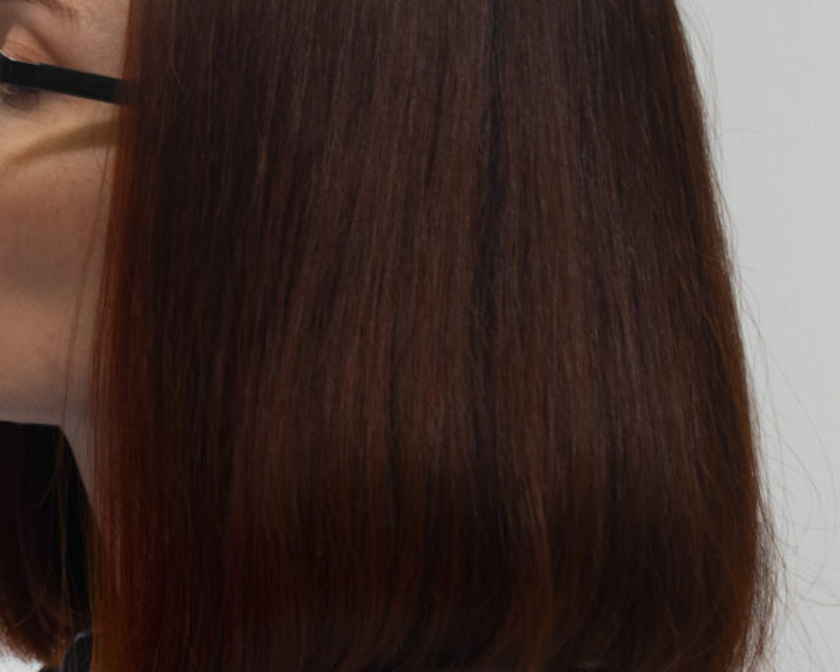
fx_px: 4624
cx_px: -810
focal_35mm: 186
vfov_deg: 8.2
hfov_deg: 9.7
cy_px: 810
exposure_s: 1/160
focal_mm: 48
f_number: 2.8
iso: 400
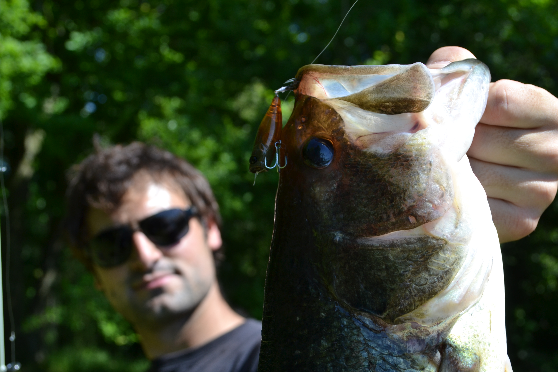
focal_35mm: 52
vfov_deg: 25.8
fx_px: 814
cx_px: 279
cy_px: 186
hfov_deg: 37.9
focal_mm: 35
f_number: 7.1
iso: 100
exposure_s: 1/200
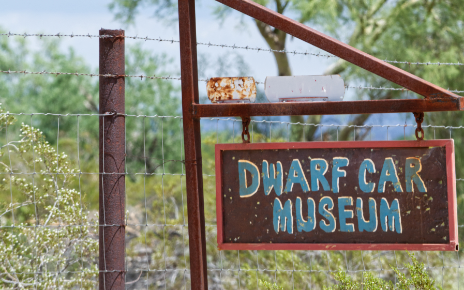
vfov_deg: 2.9
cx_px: 232
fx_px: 5818
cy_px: 138
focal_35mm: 460
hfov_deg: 4.6
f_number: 13
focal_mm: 300
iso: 800
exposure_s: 1/640
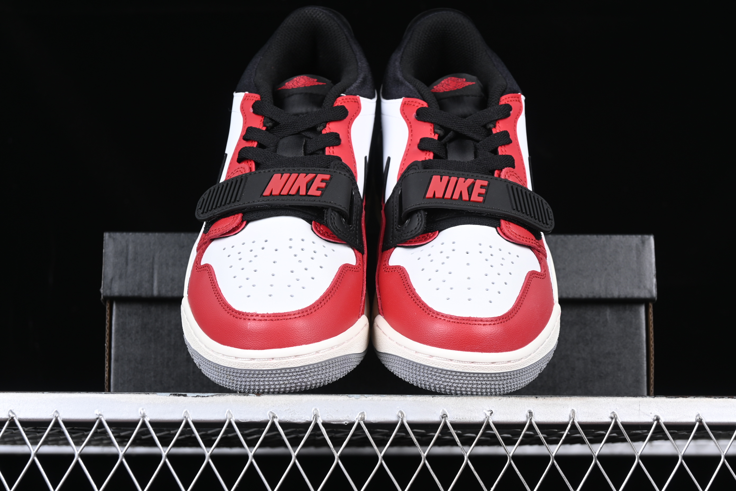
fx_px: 1472
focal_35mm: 72
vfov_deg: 18.9
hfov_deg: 28.1
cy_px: 246
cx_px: 368
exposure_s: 1/80
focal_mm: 48
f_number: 7.1
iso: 160
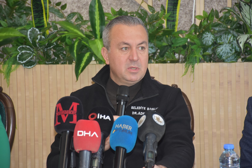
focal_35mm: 183
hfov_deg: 11.2
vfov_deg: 7.5
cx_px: 126
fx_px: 1281
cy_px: 84
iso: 800
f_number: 5.6
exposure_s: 1/60
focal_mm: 122
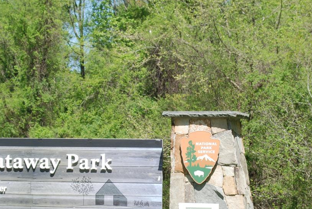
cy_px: 191
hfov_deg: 15.9
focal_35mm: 128
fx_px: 1111
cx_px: 214
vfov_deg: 10.7
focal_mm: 34
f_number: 7.1
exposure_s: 1/200
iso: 100
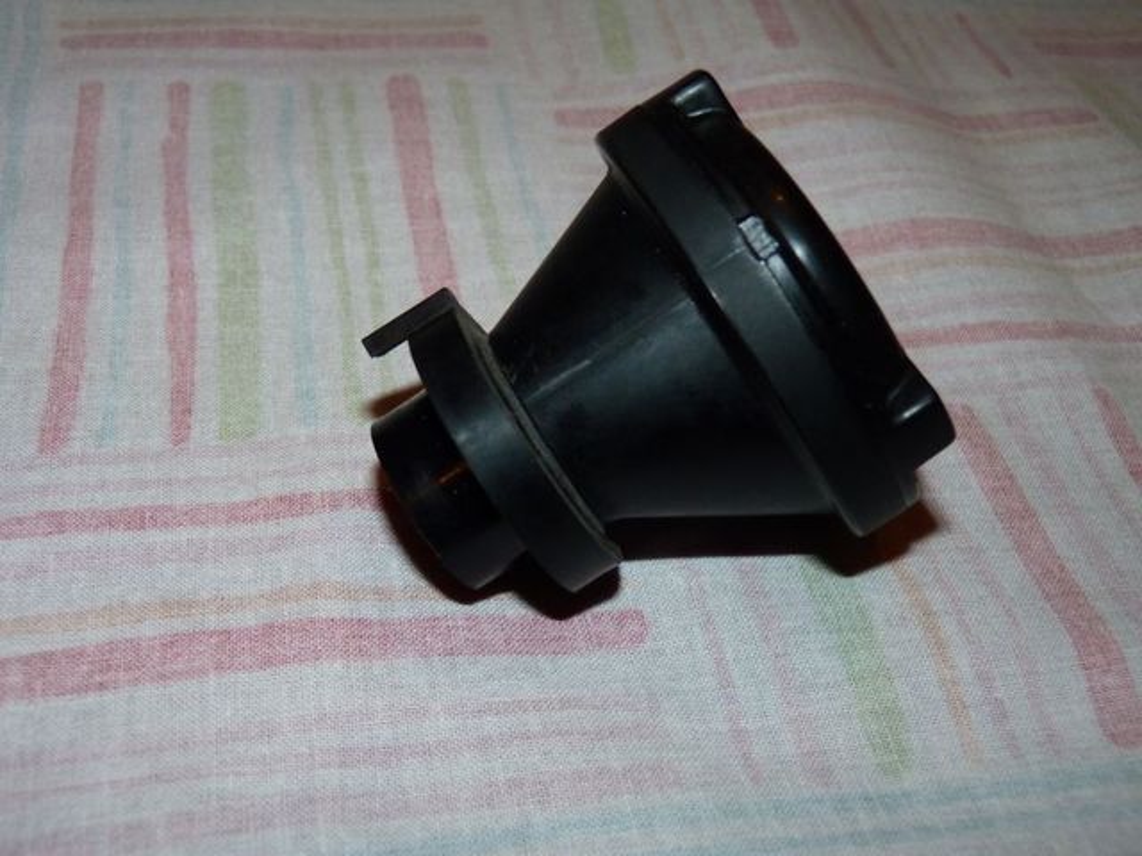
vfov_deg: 35.1
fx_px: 1353
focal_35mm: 41
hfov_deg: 45.8
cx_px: 571
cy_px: 428
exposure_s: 1/30
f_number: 3
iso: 250
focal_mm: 7.3
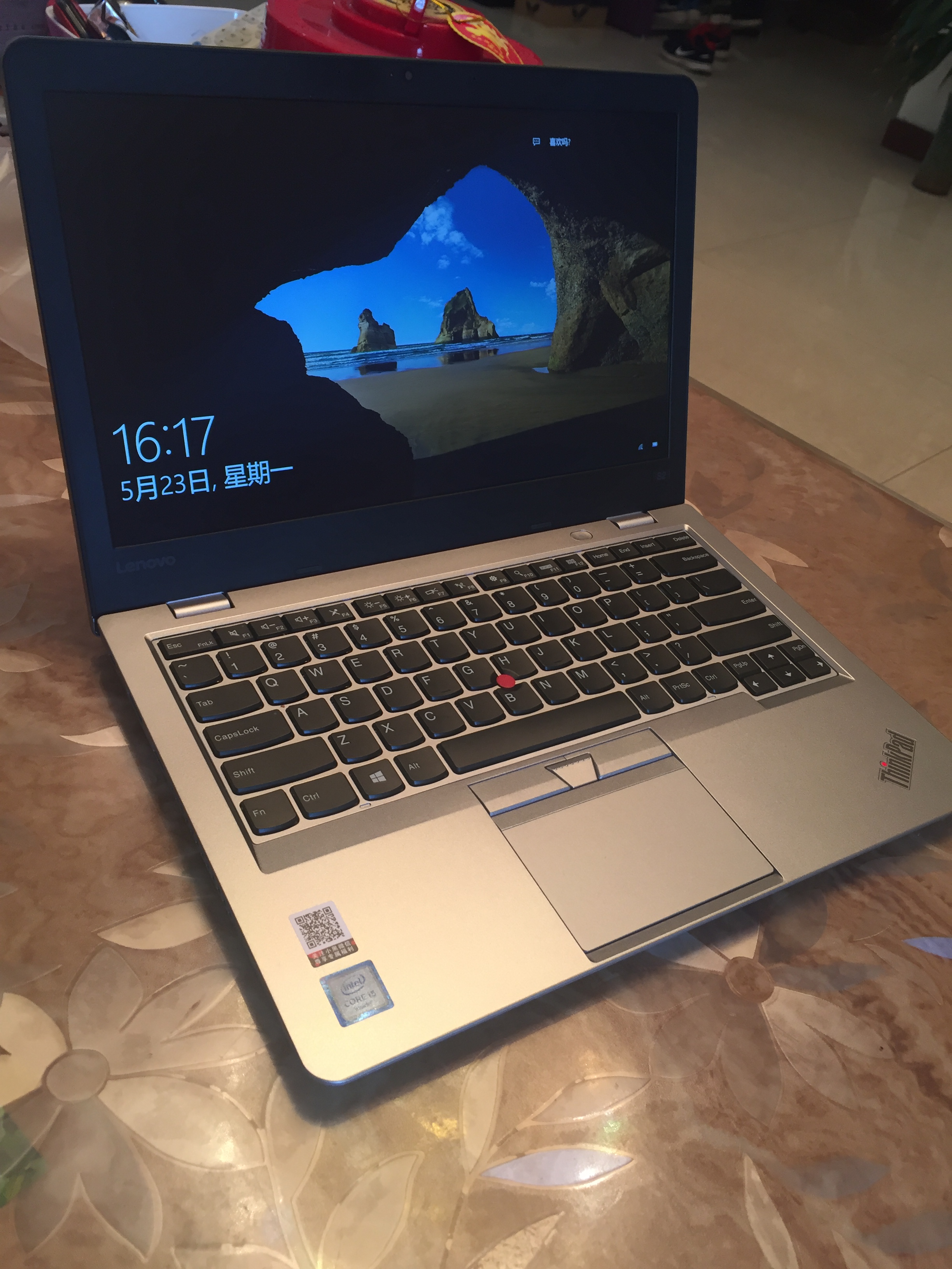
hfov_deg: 48.2
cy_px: 634
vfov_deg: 61.7
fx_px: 1063
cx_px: 476
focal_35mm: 29
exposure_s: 1/33
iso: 80
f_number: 2.2
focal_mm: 4.15
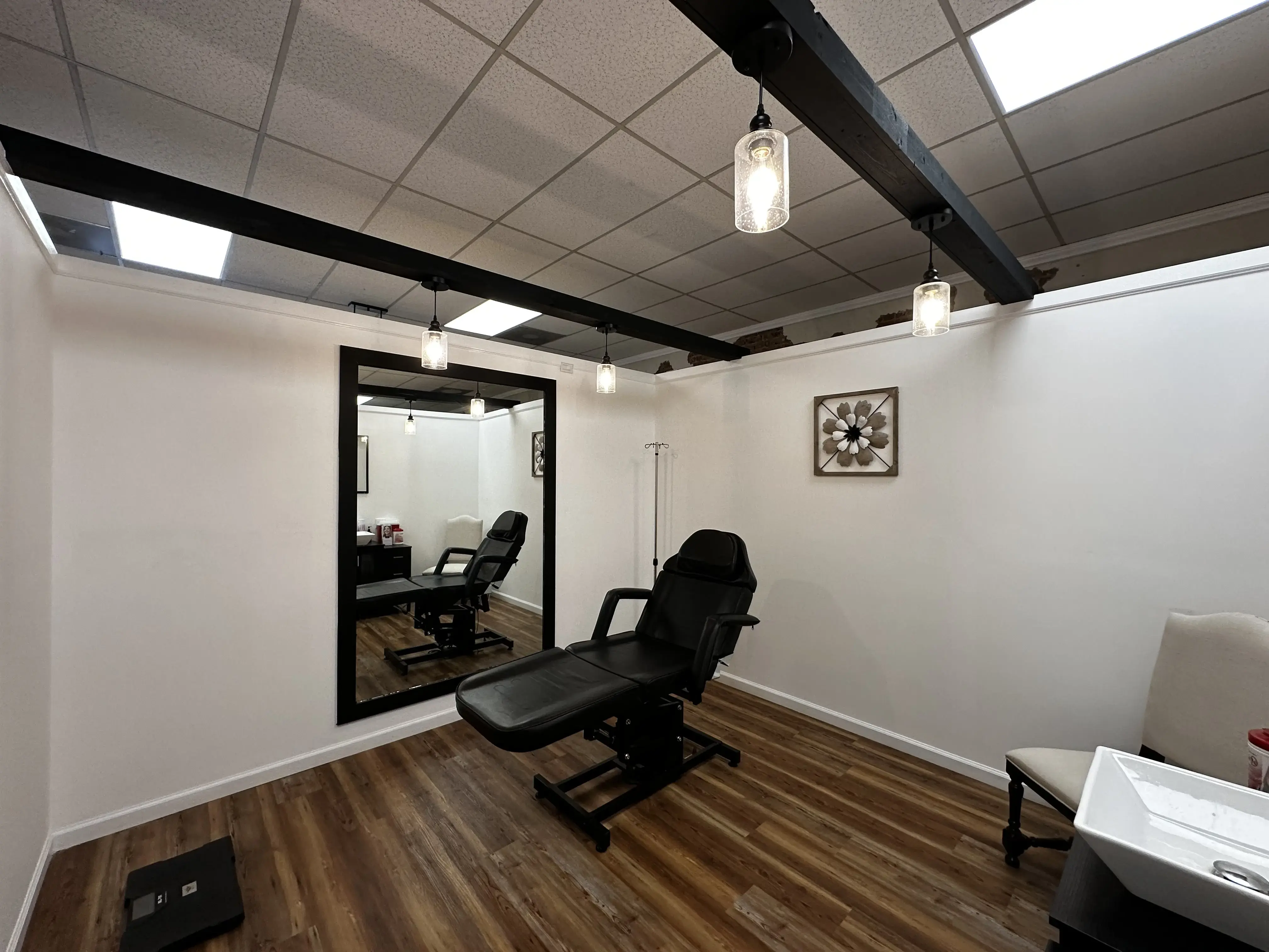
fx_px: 513
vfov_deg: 85.7
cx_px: 634
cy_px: 476
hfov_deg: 102.1
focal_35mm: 14
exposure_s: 1/120
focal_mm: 2.22
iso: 160
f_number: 2.2
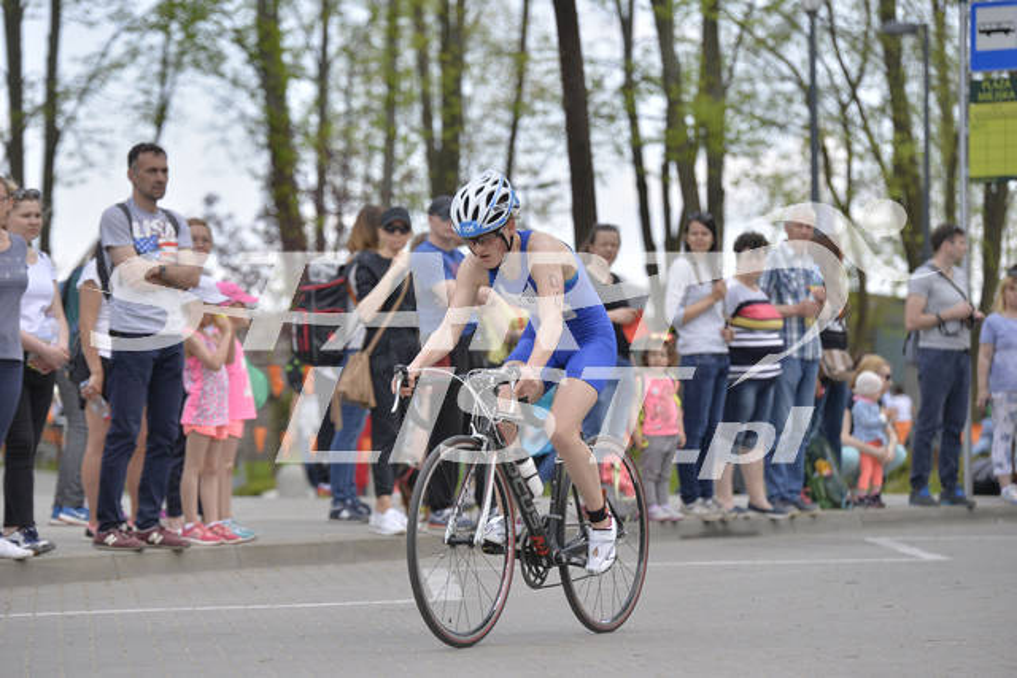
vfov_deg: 9.8
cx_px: 508
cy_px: 339
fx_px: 3956
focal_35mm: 140
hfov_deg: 14.7
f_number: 4
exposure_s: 1/2000
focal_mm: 140
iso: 400
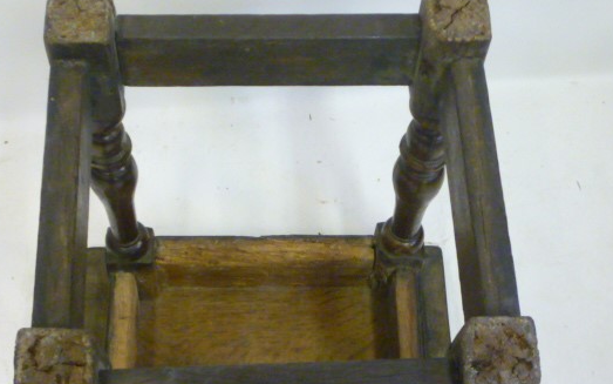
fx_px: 1019
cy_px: 225
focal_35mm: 61
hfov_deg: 33.5
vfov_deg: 21.3
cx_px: 287
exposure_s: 1/20
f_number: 3.3
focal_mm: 5.2
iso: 400
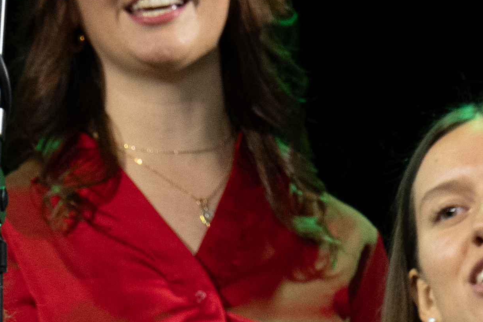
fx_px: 18057
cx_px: -229
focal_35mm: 1346
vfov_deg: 1.0
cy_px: 442
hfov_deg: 1.5
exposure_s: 1/125
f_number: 3.5
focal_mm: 200
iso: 1000
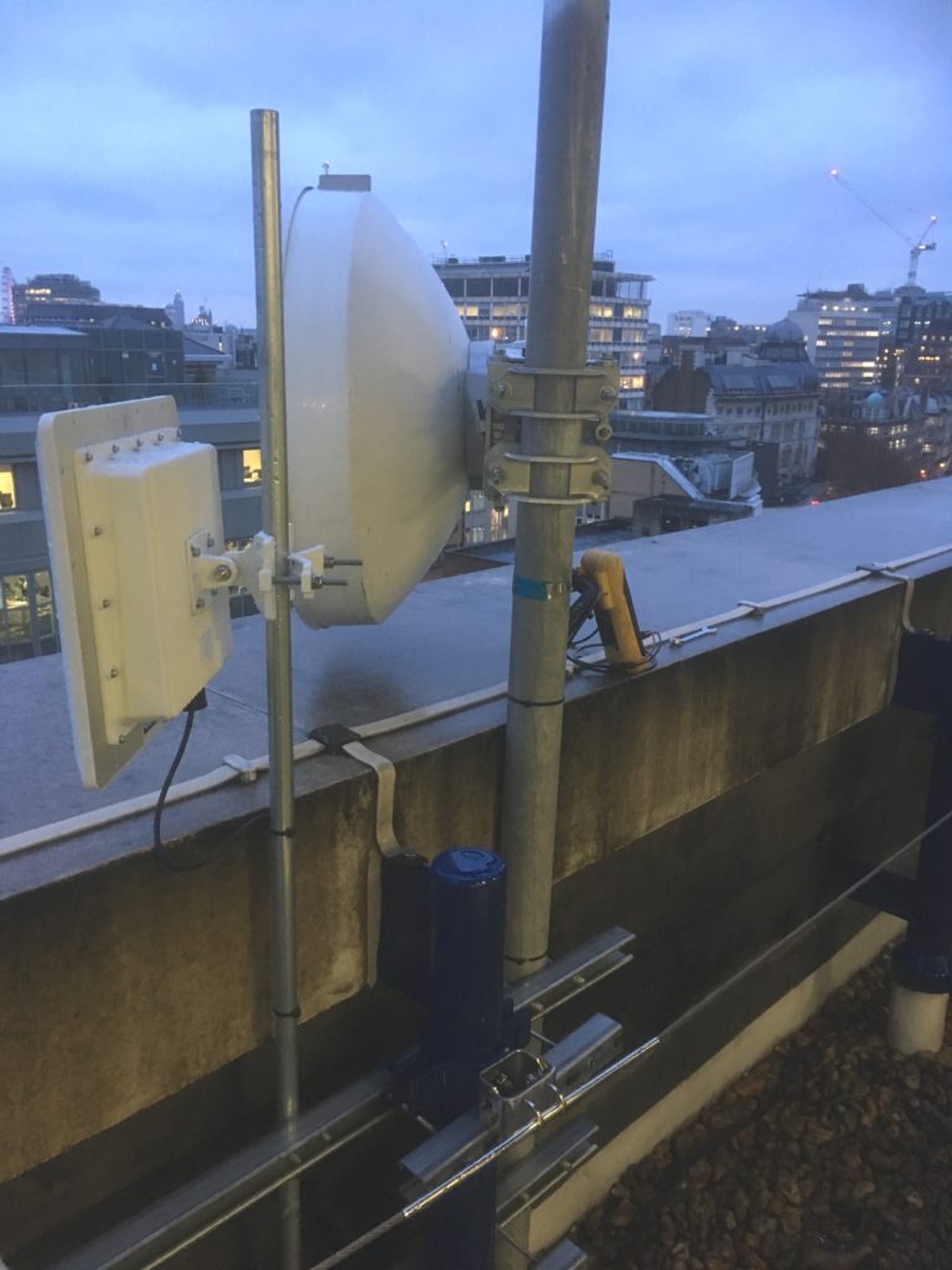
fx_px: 1063
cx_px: 476
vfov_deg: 61.7
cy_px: 635
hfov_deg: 48.2
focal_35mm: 29
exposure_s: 1/33
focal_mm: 4.15
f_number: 2.2
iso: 200
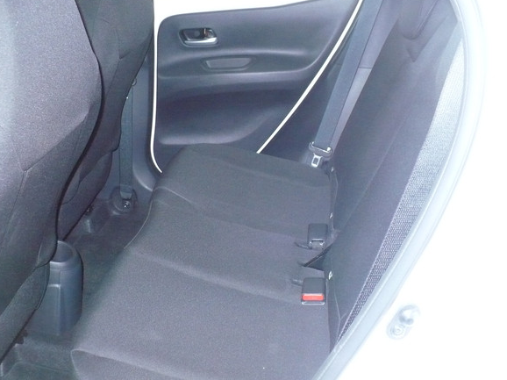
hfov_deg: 45.7
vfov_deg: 35.1
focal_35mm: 41
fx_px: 600
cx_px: 228
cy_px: 204
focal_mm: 6.1
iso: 500
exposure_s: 1/30
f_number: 2.8
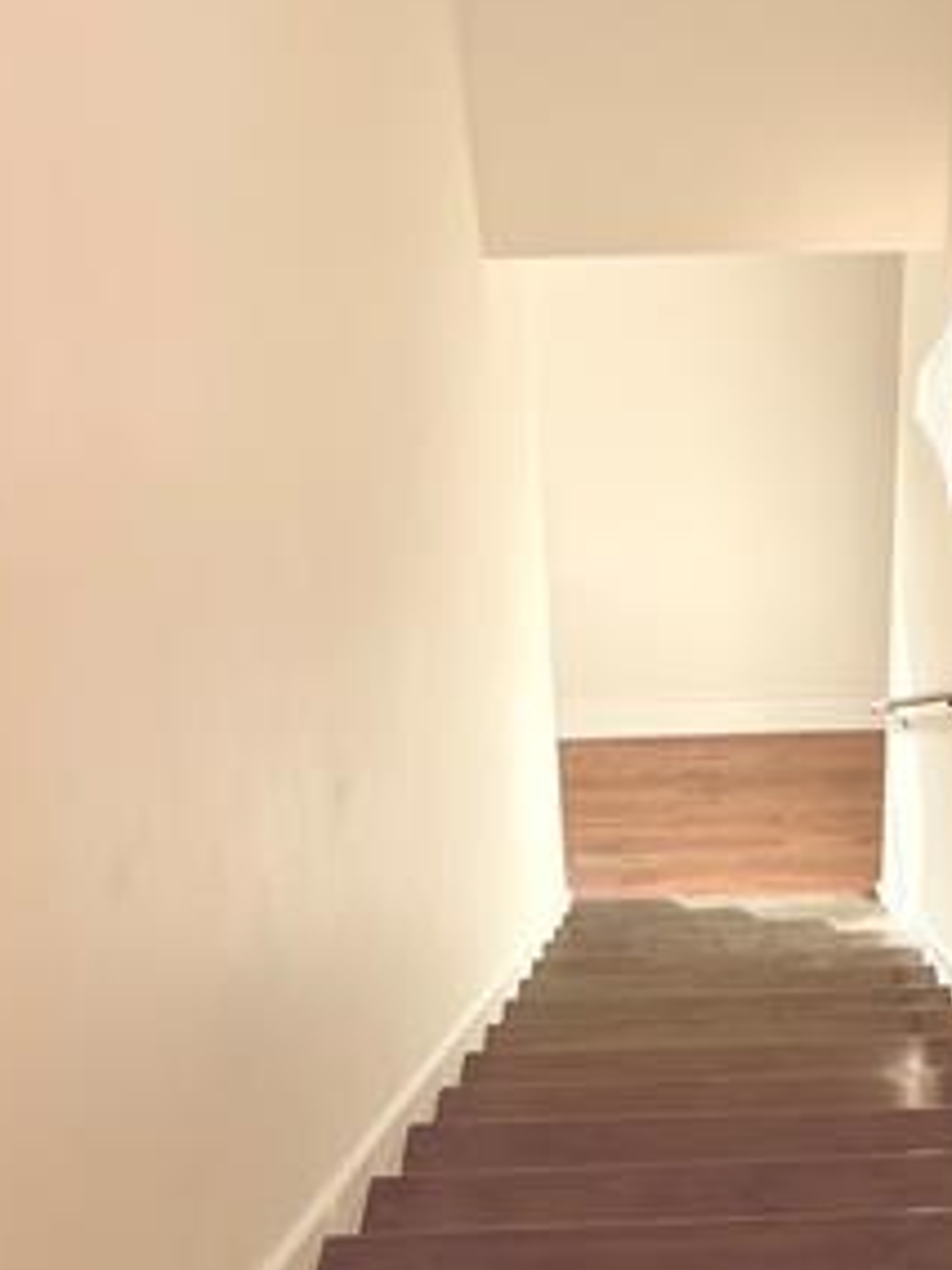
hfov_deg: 32.1
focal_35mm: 44
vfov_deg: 42.3
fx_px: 1613
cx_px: 746
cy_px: 411
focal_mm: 5.96
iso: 64
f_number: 1.6
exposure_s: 1/299
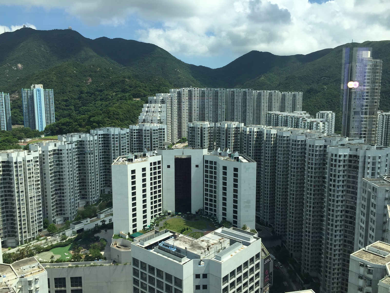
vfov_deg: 48.2
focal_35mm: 29
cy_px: 146
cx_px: 195
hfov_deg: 61.7
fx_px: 327
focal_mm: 4.15
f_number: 2.2
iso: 32
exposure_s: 1/1163
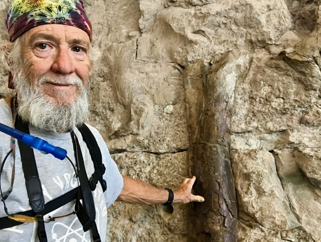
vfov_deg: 44.2
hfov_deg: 56.8
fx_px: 297
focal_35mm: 32
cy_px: 121
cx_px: 160
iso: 125
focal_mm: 2.87
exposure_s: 1/30
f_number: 2.2
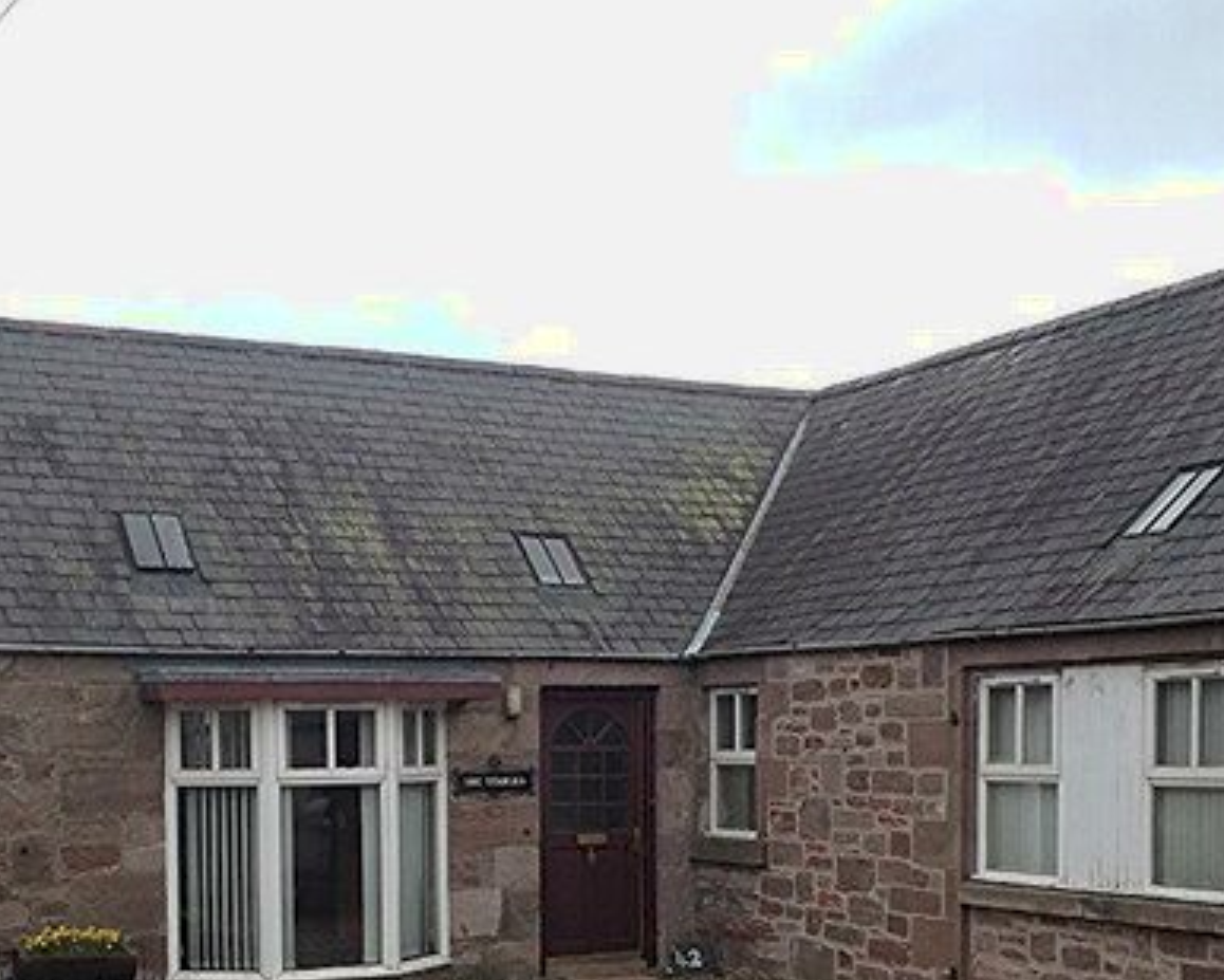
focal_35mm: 62
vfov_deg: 24.1
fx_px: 2247
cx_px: 672
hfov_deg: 30.5
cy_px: 823
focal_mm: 4.28
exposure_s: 1/593
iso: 50
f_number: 2.4
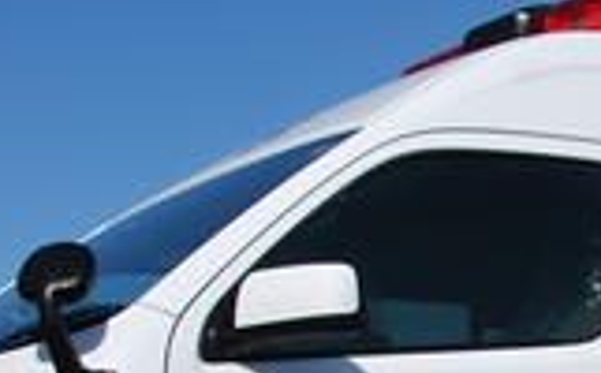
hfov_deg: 16.1
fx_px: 2060
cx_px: 653
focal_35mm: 126
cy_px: 483
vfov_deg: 10.1
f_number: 10
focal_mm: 22
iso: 100
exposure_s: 1/400
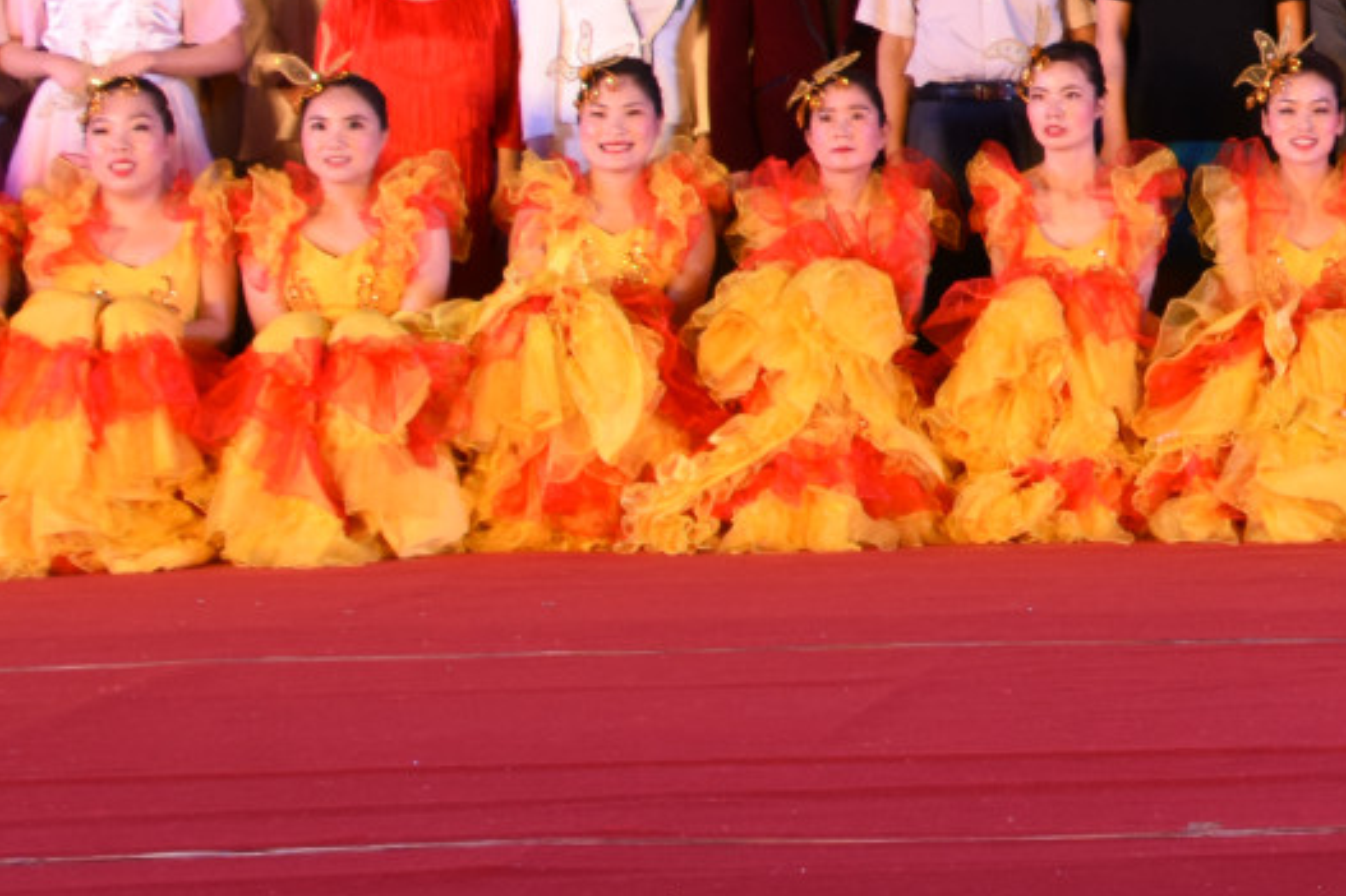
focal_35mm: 173
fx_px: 6466
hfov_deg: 11.6
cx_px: 1727
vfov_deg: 7.8
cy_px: -227
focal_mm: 38
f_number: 6.3
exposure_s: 1/100
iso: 500
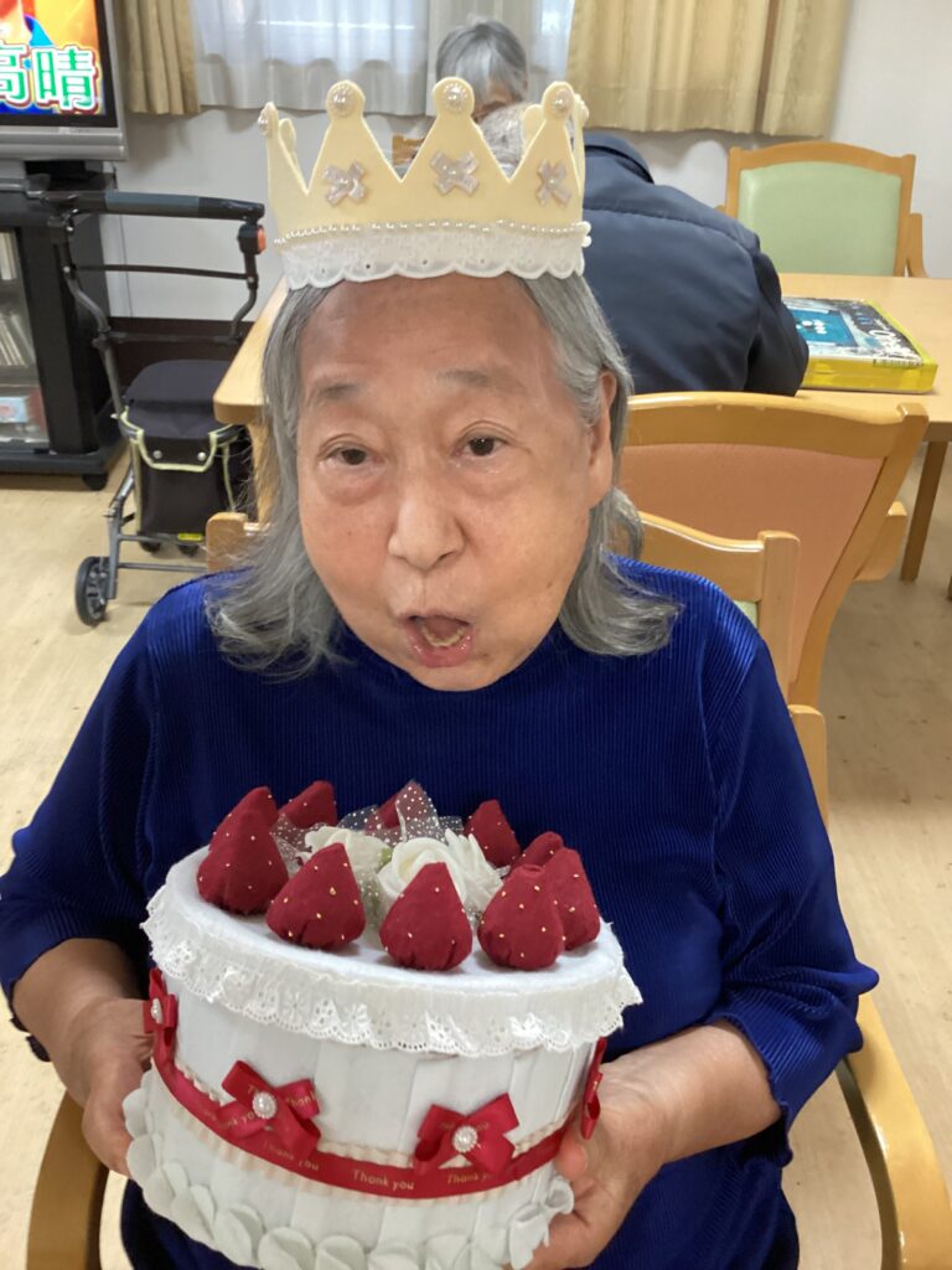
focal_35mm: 31
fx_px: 1137
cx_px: 476
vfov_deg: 58.4
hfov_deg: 45.4
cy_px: 635
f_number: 2.4
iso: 320
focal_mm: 3.3
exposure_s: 1/25
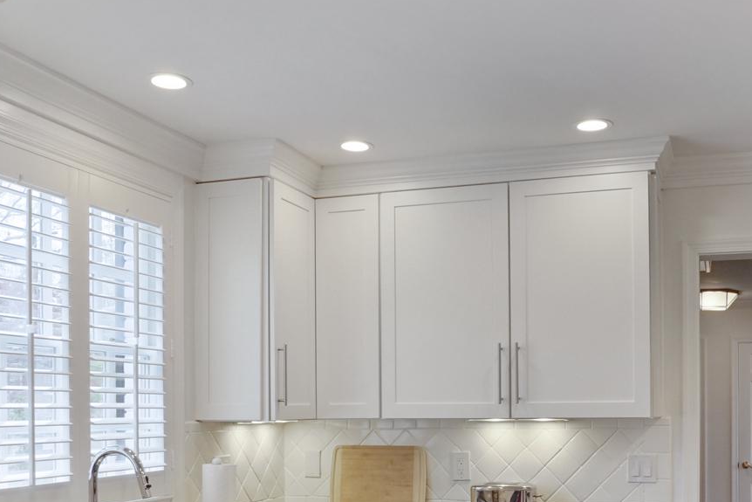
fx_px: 794
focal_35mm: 38
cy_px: 404
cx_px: 464
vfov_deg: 34.0
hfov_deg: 50.2
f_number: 8
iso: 640
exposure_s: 1/15
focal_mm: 16
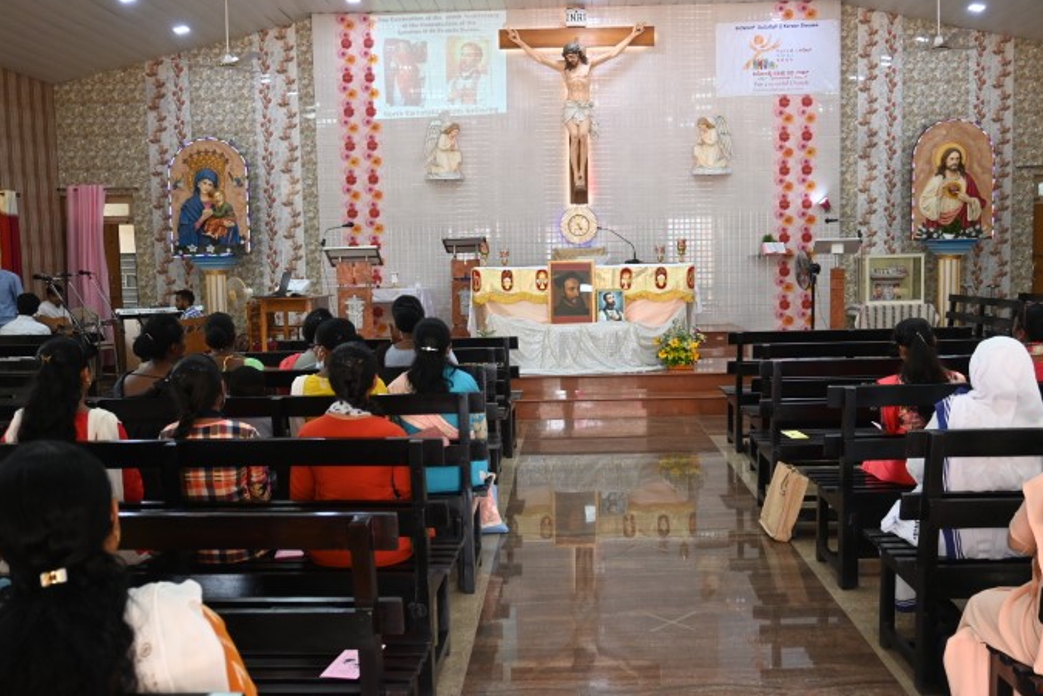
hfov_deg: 56.4
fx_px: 972
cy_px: 350
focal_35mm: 34
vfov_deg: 39.4
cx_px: 548
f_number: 4
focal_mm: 21
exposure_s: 1/125
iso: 1250
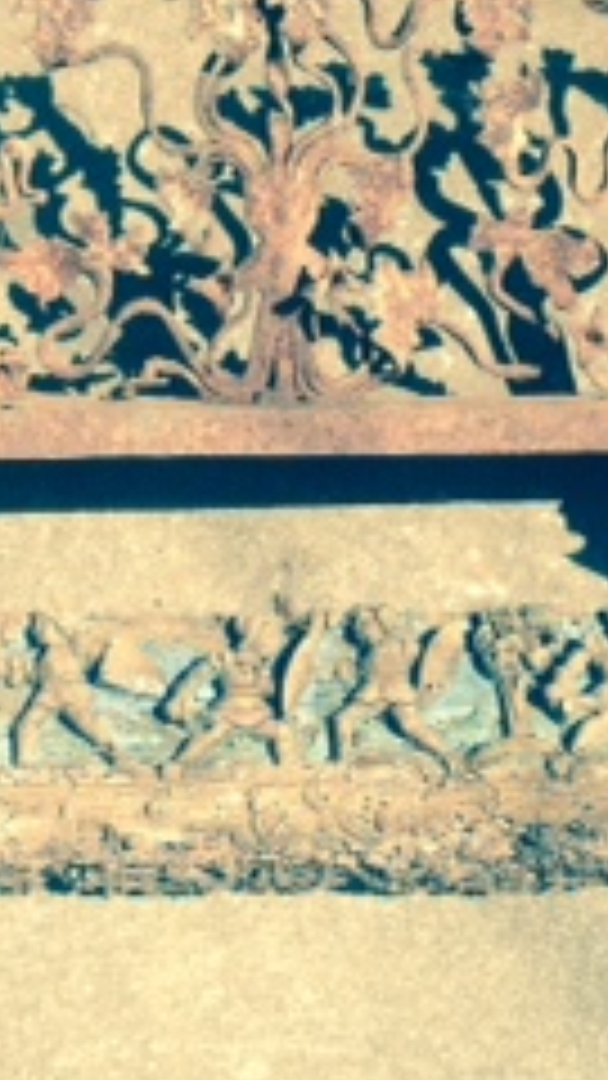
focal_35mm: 96
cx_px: 243
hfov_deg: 12.6
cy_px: 194
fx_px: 2751
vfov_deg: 21.9
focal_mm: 4.12
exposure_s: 1/821
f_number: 2.4
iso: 50
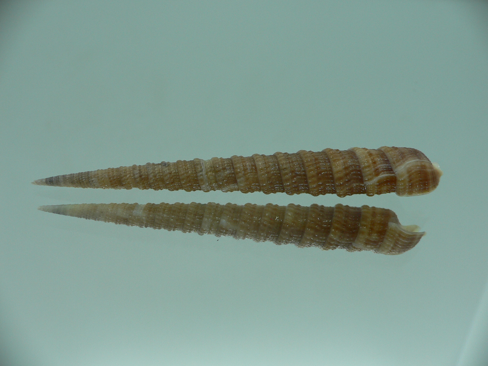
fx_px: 493
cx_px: 244
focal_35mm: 35
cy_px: 183
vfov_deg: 40.7
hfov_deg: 52.6
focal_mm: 4.6
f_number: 2.8
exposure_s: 1/80
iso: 80
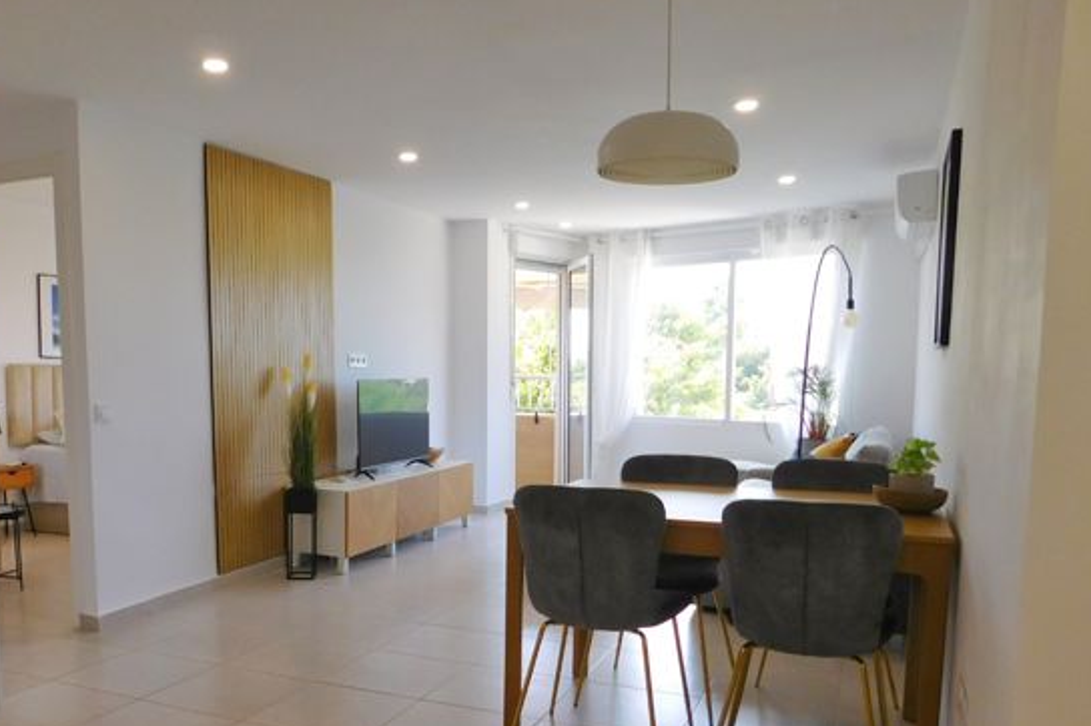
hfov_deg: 59.7
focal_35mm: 31
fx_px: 939
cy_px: 479
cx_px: 424
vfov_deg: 41.8
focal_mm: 4
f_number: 3
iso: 125
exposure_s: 1/125
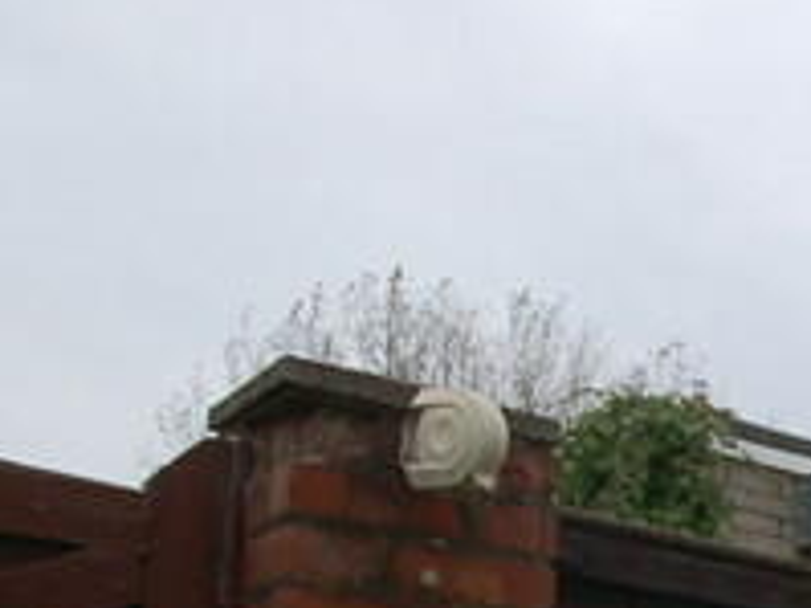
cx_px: 1756
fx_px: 1908
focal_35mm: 81
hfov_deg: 16.3
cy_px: 945
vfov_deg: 16.3
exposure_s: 1/125
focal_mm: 11
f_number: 5.6
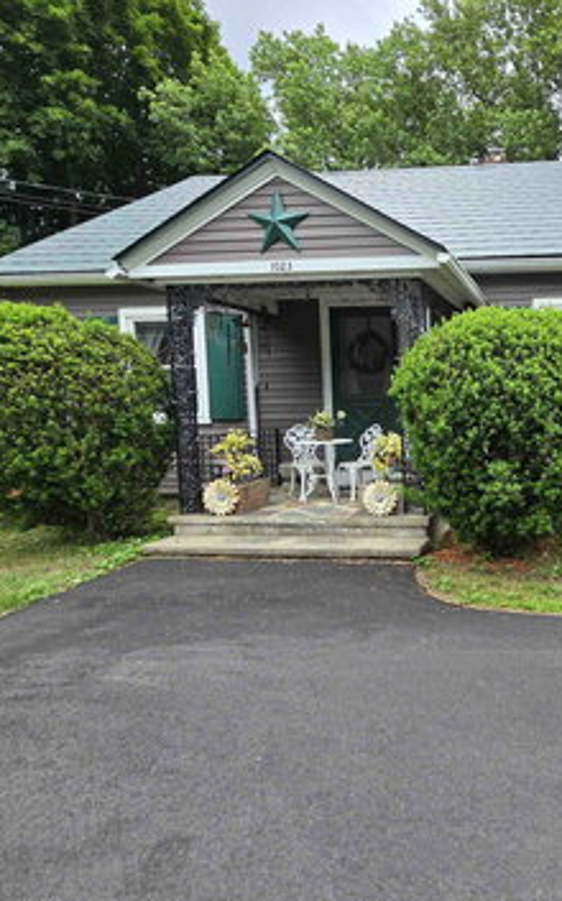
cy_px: 449
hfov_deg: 50.7
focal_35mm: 20
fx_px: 491
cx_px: 534
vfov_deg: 85.1
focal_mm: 2.2
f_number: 2.2
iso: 50
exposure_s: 1/447
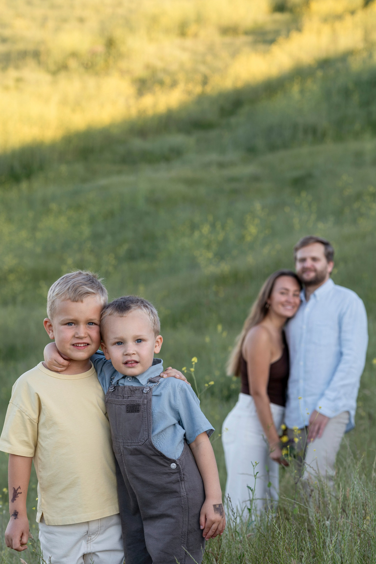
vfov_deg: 18.7
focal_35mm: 109
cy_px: 317
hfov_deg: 12.6
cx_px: 149
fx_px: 1708
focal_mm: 85
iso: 200
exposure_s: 1/160
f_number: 4
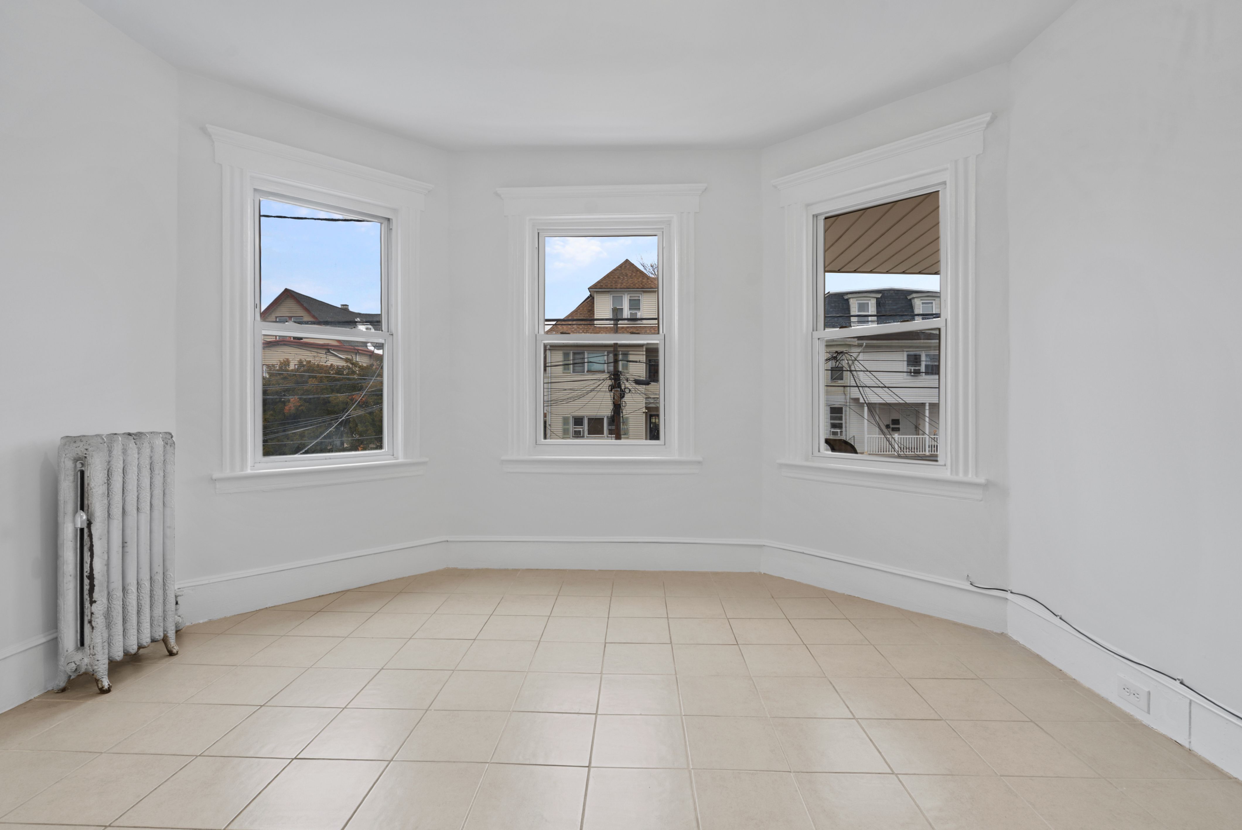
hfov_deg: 96.7
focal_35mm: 16
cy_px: 415
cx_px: 621
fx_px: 552
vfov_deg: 73.8
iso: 100
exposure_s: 1/2
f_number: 9
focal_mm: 16
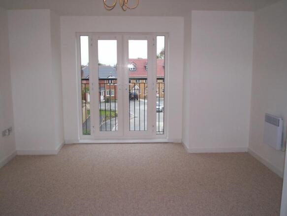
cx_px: 144
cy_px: 108
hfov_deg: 51.4
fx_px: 298
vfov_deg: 39.6
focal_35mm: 36
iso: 140
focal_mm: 5.9
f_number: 4.5
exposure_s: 1/64
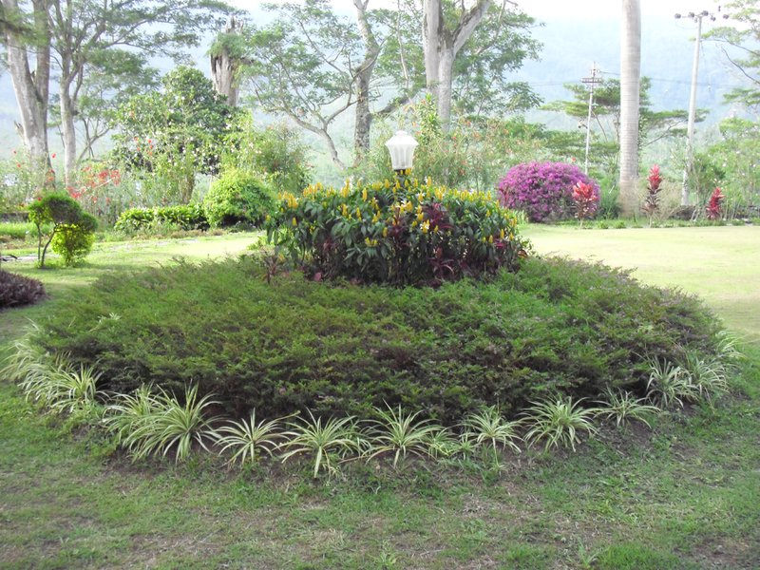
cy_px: 285
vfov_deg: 37.7
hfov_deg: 49.0
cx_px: 380
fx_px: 834
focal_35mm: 38
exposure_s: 1/100
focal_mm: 6.2
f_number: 2.8
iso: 200
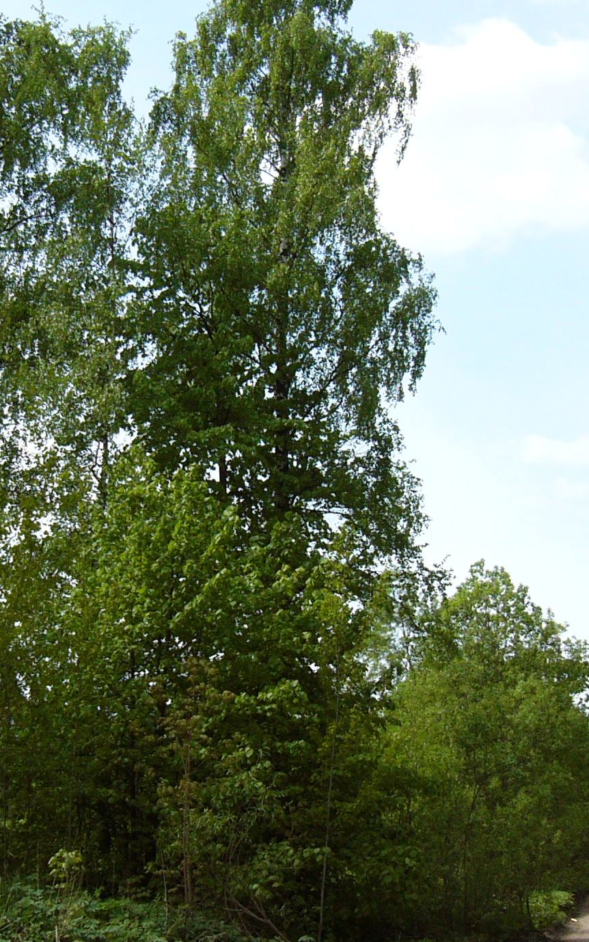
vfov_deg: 32.9
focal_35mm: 62
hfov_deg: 20.9
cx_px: 246
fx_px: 1592
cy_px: 516
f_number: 8
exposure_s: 1/125
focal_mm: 5.8
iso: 100
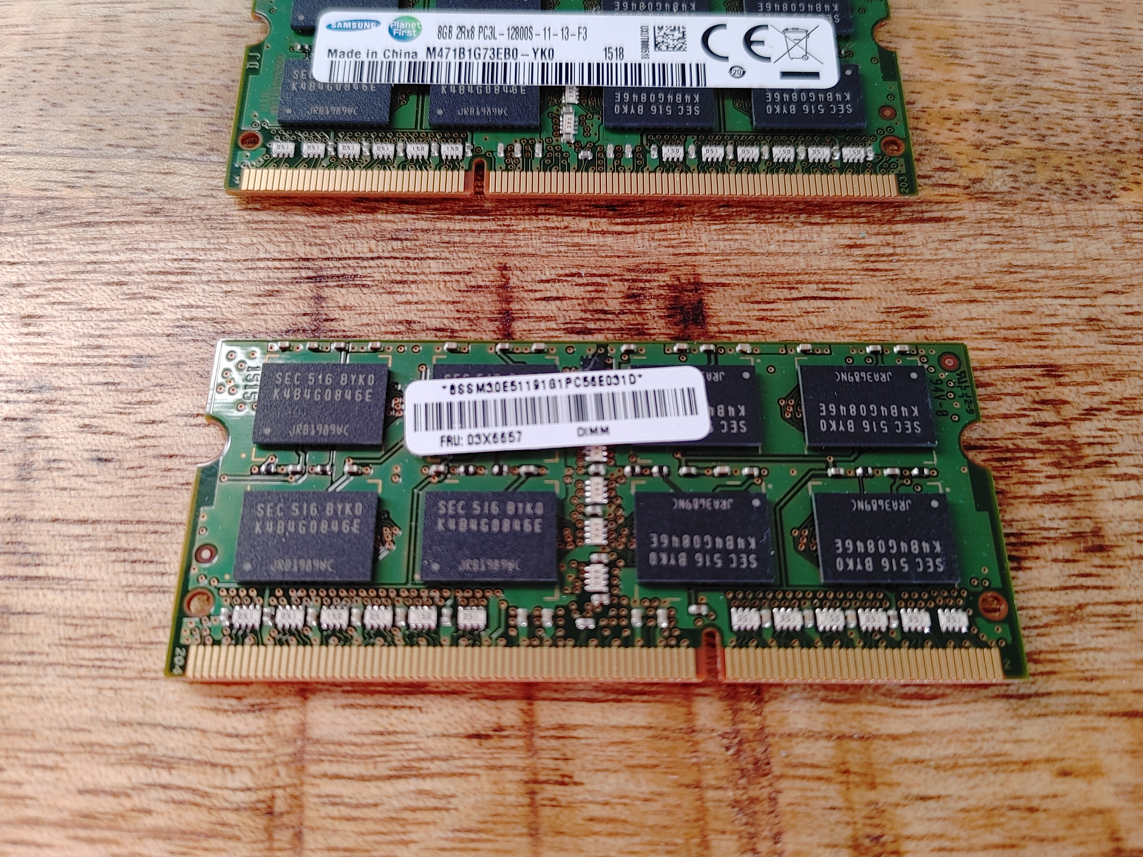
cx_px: 558
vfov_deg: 49.7
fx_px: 925
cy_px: 417
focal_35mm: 28
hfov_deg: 63.4
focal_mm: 4.81
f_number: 1.8
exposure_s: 1/100
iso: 150
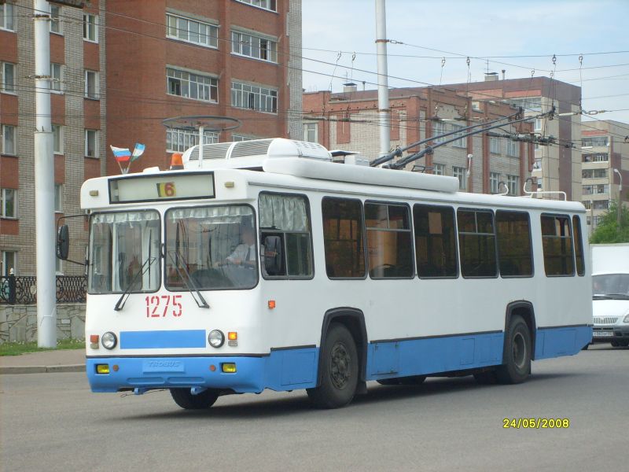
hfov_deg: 18.5
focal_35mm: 106
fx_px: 1926
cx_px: 314
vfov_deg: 14.0
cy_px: 236
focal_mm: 17.4
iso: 80
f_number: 4.9
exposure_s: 1/500
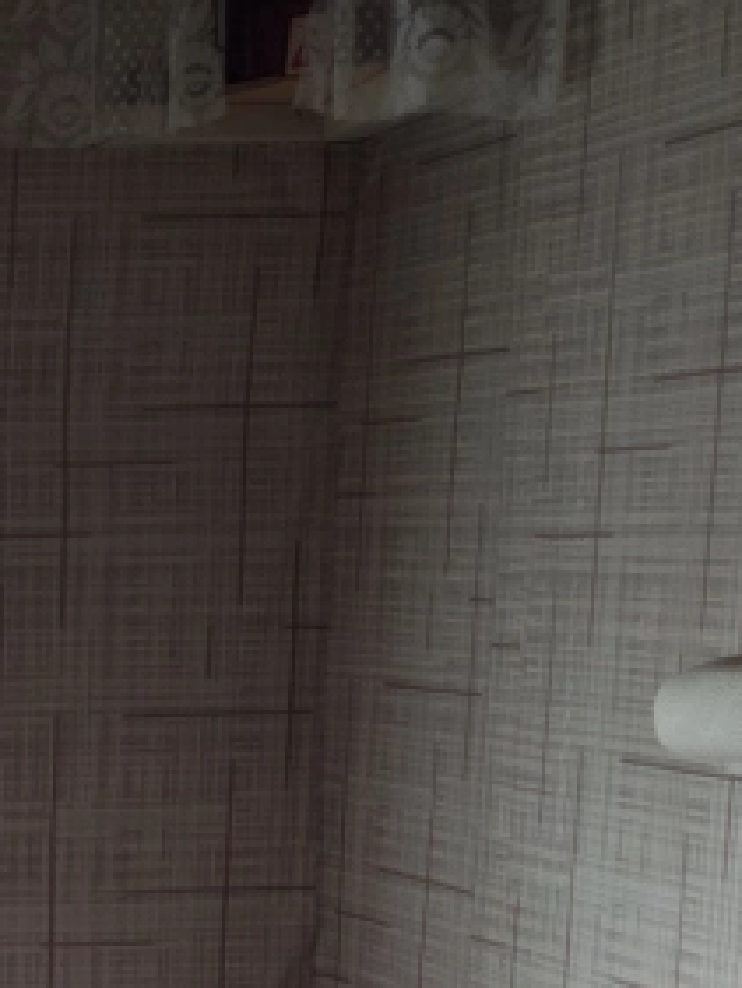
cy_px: 1069
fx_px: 2742
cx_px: -522
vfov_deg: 19.6
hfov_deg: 14.0
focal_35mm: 96
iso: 80
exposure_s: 1/50
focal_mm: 4.71
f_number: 1.79
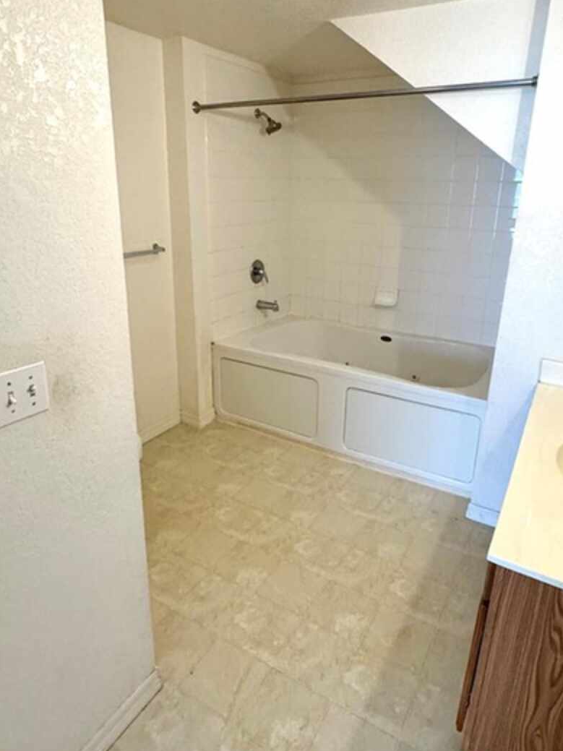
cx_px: 288
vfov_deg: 73.7
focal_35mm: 23
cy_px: 336
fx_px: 499
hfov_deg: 58.9
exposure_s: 1/120
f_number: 2.2
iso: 320
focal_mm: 2.22
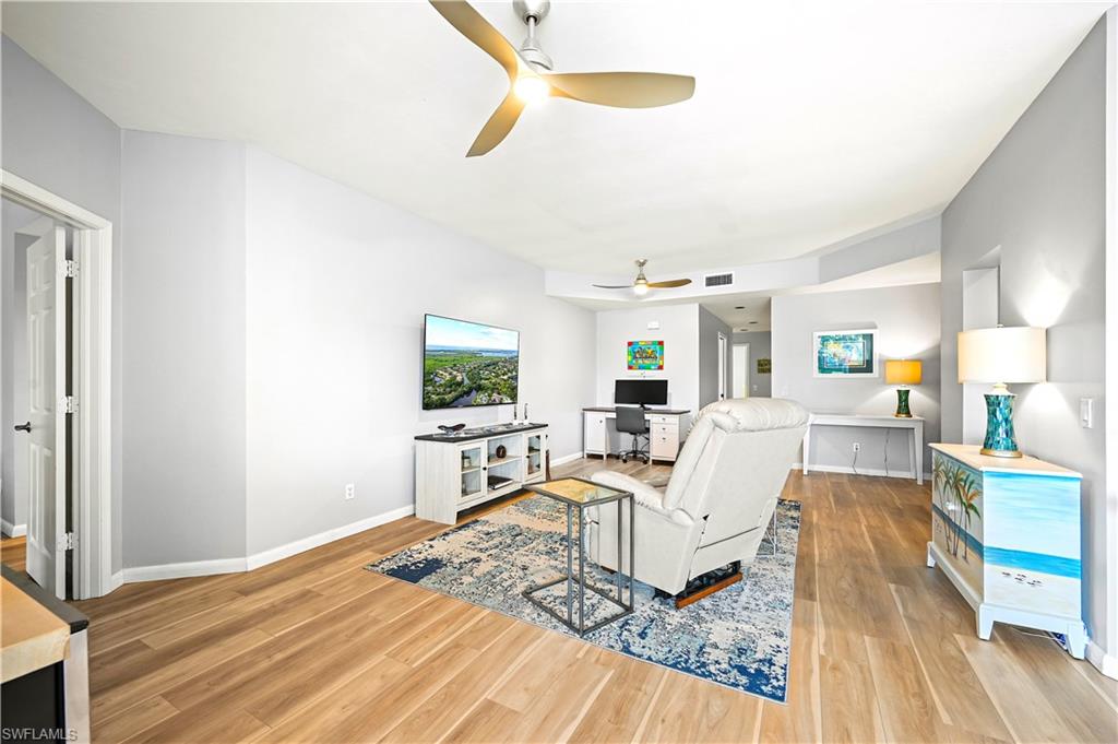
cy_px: 372
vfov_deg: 81.1
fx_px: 434
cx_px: 559
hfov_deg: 104.3
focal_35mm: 14
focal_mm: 14
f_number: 8
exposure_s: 1.3
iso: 100
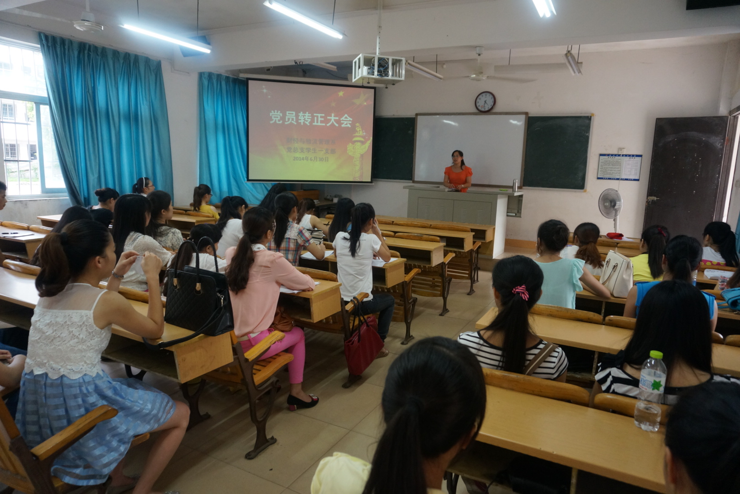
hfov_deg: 73.7
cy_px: 247
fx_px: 494
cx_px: 370
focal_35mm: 24
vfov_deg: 53.2
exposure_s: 1/60
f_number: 4
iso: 1000
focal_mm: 16
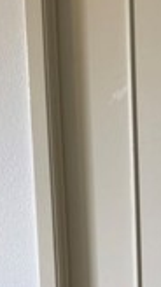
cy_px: 340
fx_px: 776
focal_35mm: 102
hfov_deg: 11.3
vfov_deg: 19.8
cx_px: 256
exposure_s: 1/120
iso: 160
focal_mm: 6.76
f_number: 1.78
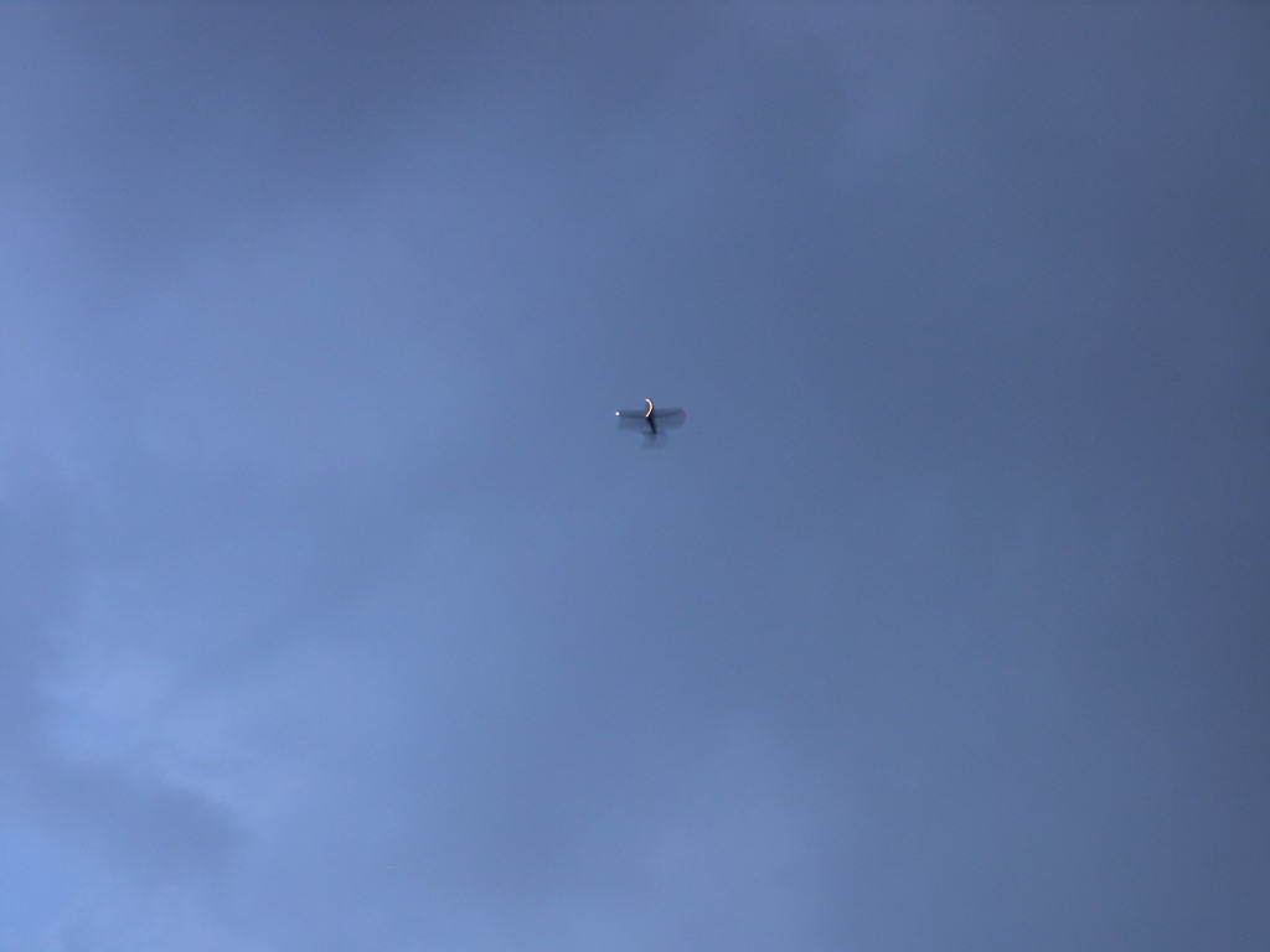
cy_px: 476
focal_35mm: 114
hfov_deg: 17.3
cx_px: 635
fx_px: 4182
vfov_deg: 13.0
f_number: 4.9
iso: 100
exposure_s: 1/14.1
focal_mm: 24
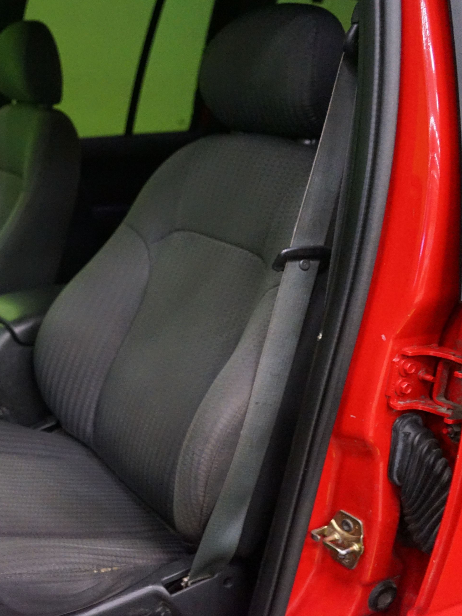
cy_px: 311
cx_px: 13
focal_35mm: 41
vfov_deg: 45.8
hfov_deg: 32.6
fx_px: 730
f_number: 3.5
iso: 6400
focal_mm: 28
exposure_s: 1/40
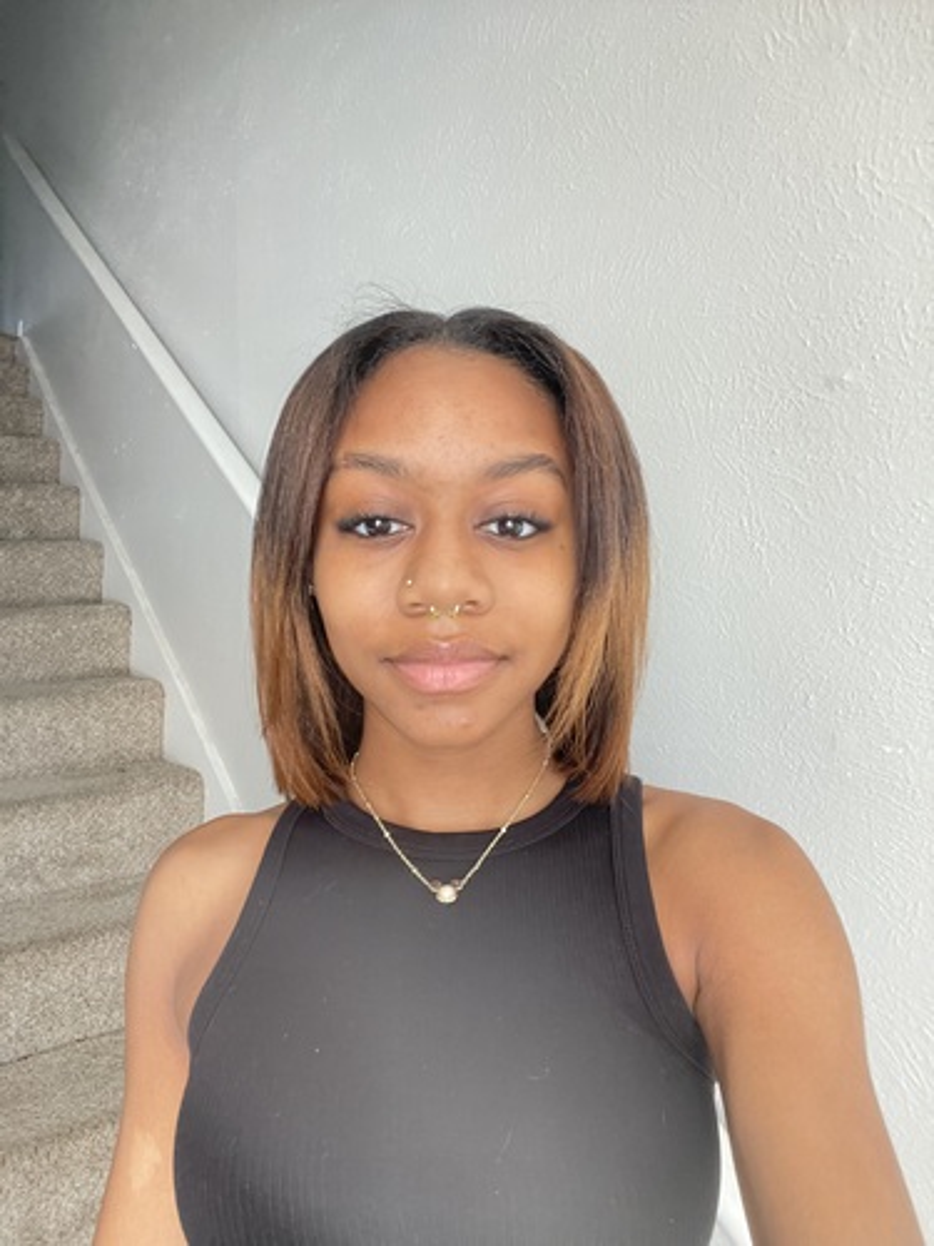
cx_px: 467
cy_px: 623
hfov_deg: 58.9
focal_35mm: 23
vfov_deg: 73.9
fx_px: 827
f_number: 2.2
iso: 400
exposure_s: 1/50
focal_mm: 2.71
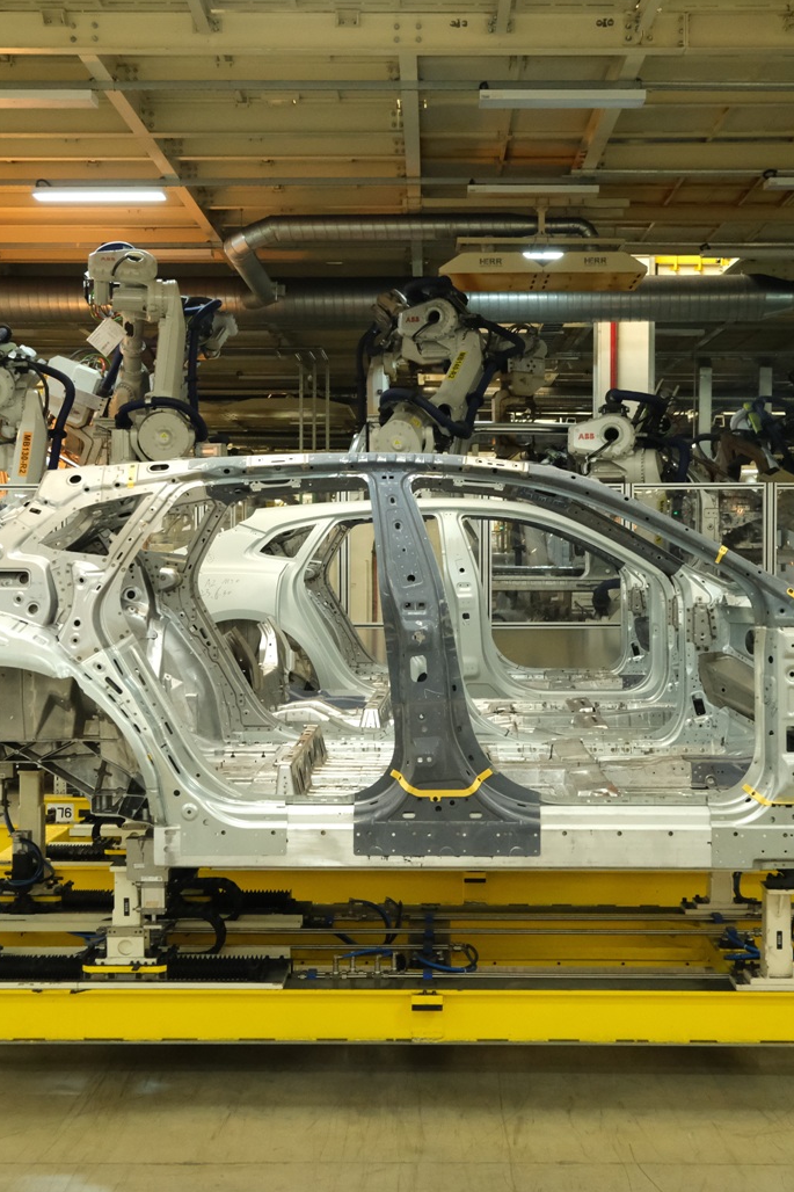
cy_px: 590
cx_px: 428
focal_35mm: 44
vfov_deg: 44.5
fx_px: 1456
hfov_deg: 30.5
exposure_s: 1/70
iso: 4000
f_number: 4.5
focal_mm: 19.2
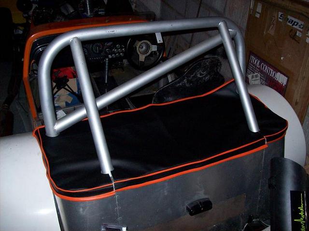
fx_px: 321
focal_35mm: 36
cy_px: 116
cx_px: 154
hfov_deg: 51.4
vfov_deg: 39.7
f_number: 2.7
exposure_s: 1/64
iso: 200
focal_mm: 6
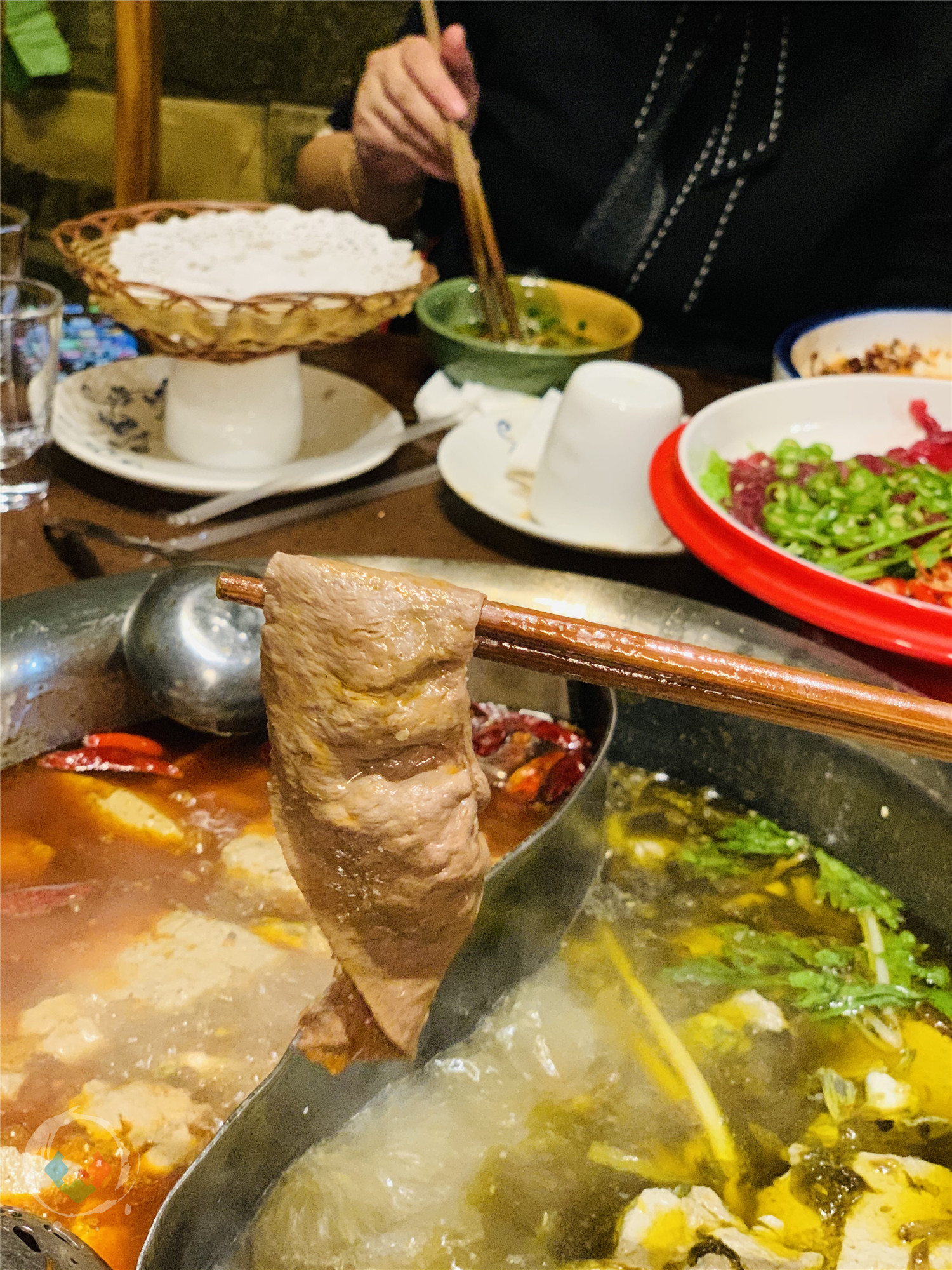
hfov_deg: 28.0
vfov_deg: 36.8
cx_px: 476
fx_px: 1907
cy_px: 635
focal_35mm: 52
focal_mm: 6
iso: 400
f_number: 2.4
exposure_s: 1/51
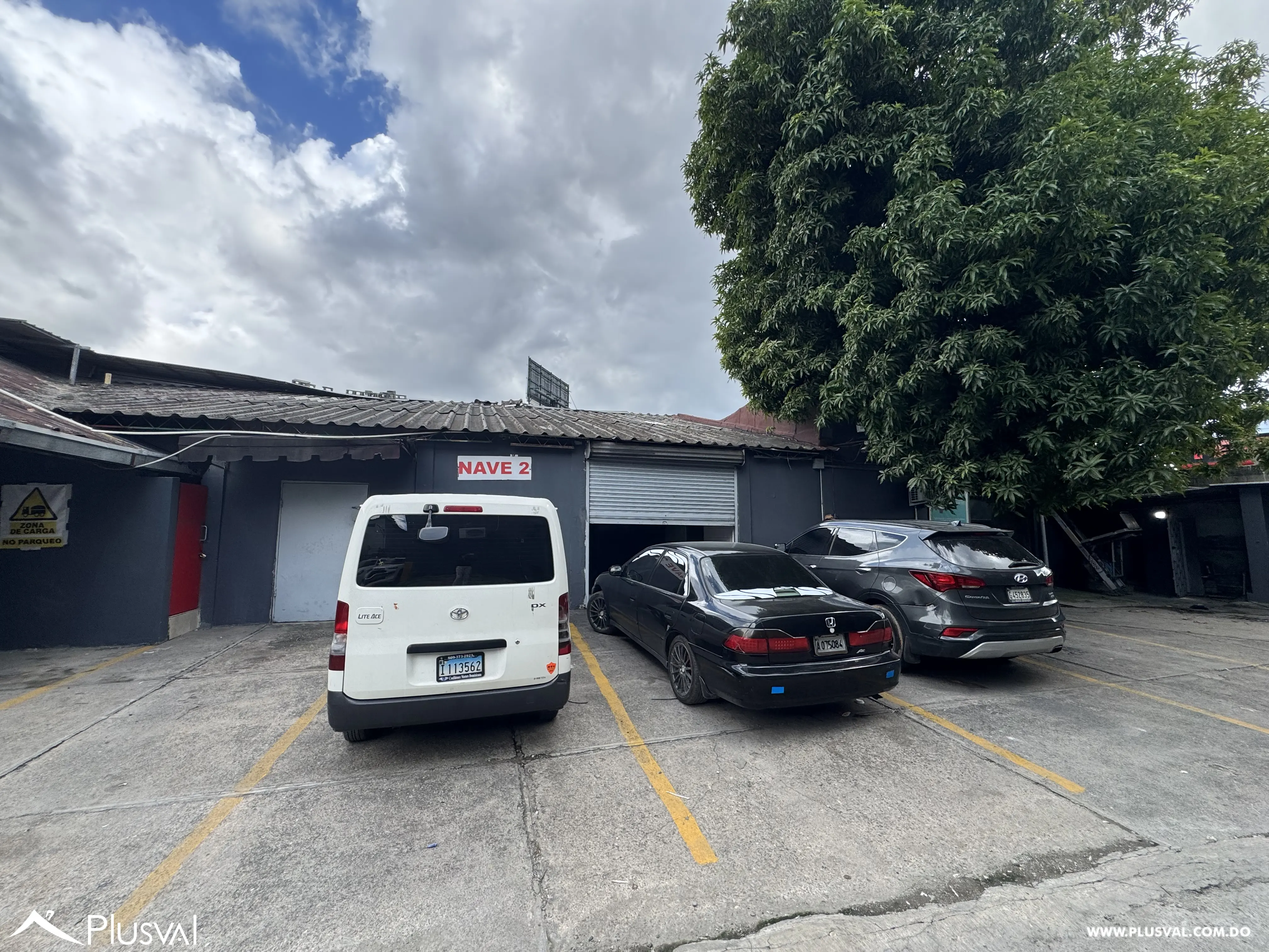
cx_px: 634
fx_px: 513
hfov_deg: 102.1
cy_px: 476
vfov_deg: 85.7
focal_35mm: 14
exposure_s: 1/687
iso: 50
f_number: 2.2
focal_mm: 2.22
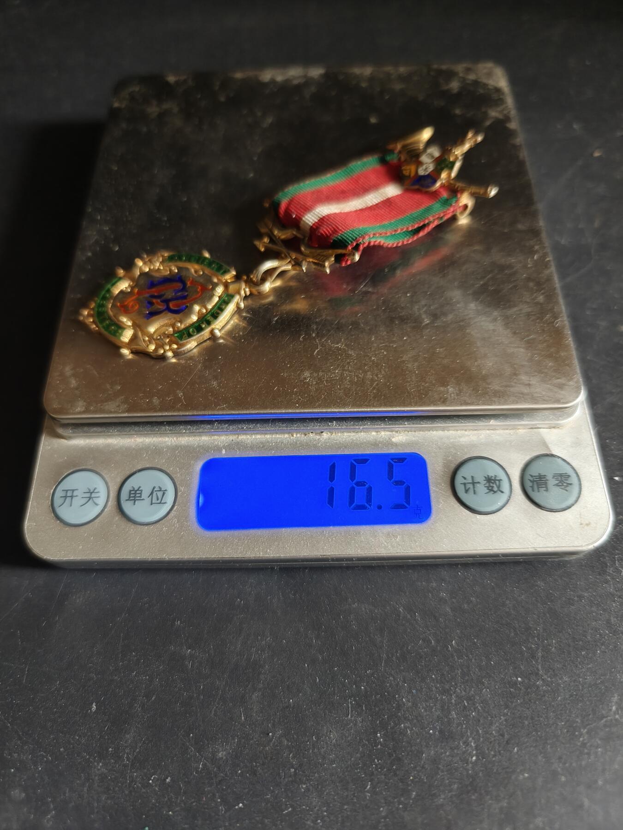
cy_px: 415
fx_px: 552
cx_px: 312
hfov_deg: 58.9
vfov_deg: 73.9
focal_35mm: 23
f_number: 1.6
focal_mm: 6.06
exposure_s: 1/50
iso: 250
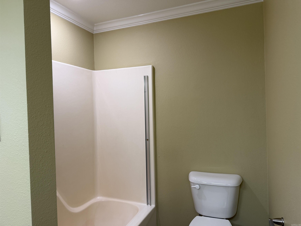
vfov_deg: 56.8
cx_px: 150
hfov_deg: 71.6
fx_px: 209
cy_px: 113
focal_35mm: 24
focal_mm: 6.76
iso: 160
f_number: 1.78
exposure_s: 1/60
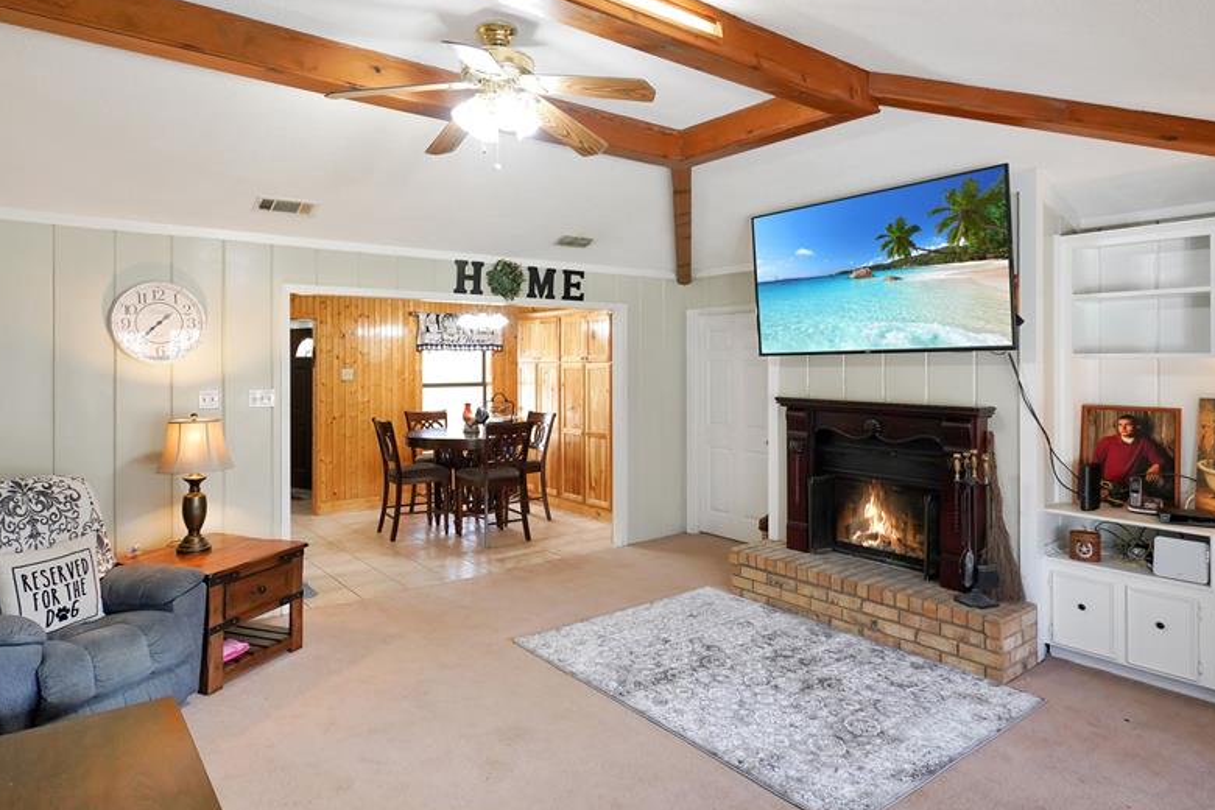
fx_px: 709
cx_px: 598
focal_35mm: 21
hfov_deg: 81.2
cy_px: 382
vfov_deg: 59.5
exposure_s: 1/160
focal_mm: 16
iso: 1600
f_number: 4
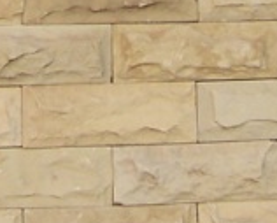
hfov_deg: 8.0
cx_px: -49
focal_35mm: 240
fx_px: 1971
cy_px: -274
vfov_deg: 6.2
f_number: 2.8
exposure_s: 1/320
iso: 80
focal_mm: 6.3
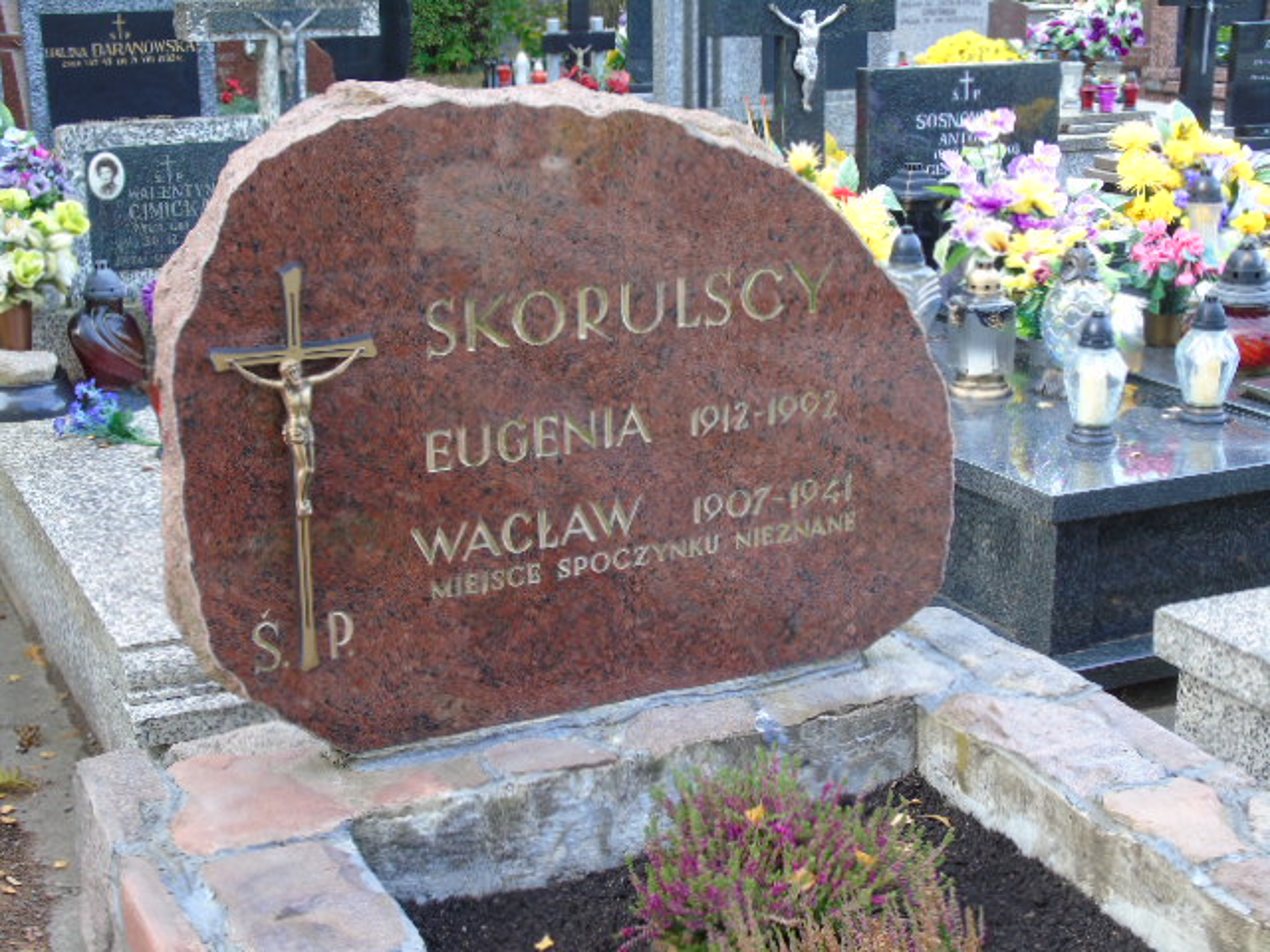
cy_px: 476
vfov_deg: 27.0
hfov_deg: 35.5
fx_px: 1981
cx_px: 635
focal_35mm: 54
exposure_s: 1/30
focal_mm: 9.6
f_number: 4.3
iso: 100
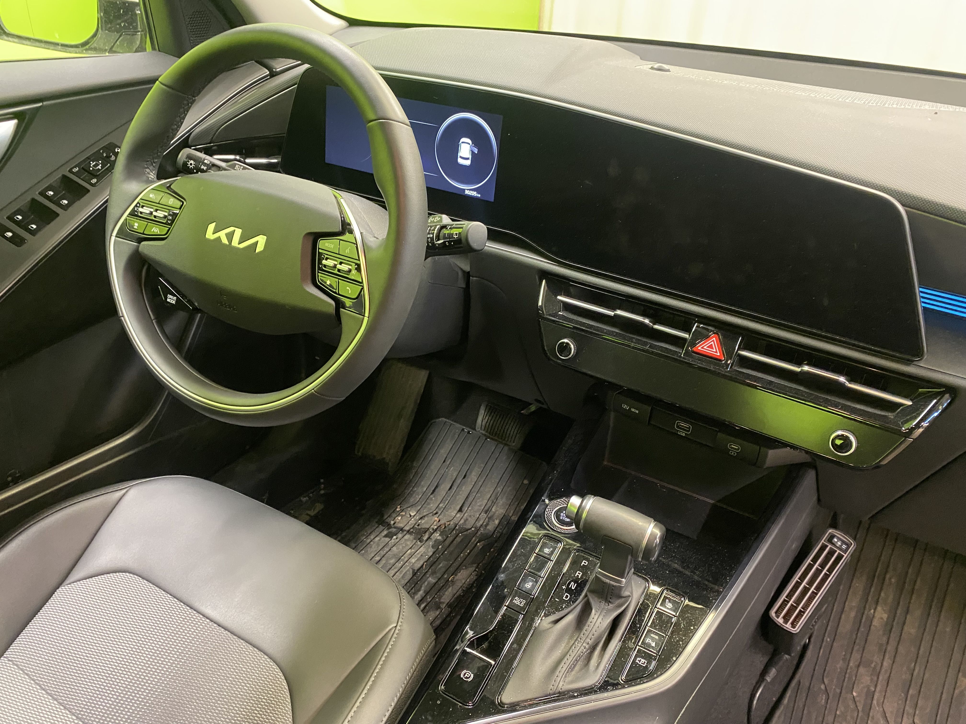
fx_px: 726
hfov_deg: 67.3
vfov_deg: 53.1
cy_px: 362
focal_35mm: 26
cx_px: 483
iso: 500
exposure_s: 1/25
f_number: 1.8
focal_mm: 4.25
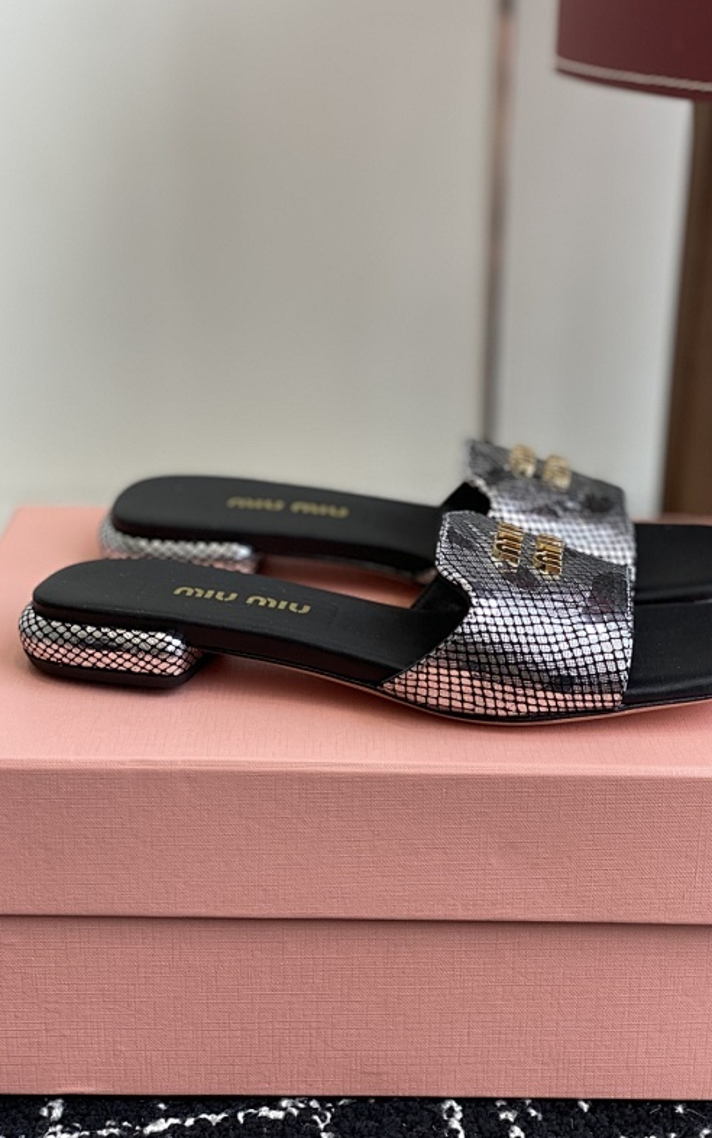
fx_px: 1738
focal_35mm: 56
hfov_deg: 23.1
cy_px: 574
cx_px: 404
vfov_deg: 36.3
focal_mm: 6
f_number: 2
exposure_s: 1/122
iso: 32
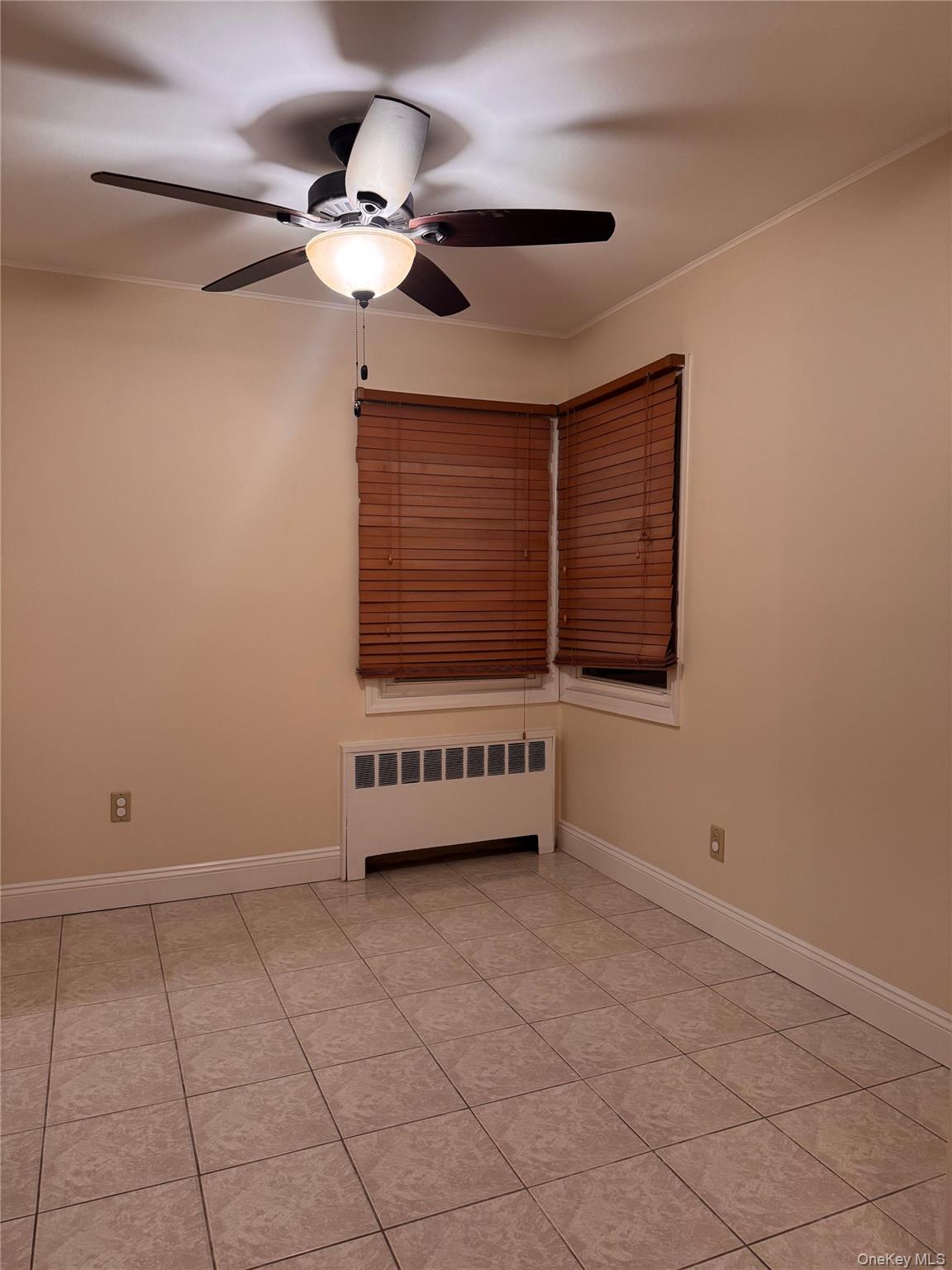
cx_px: 476
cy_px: 635
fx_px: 880
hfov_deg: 56.8
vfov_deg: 71.6
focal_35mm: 24
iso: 250
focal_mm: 6.76
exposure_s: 1/60
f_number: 1.78
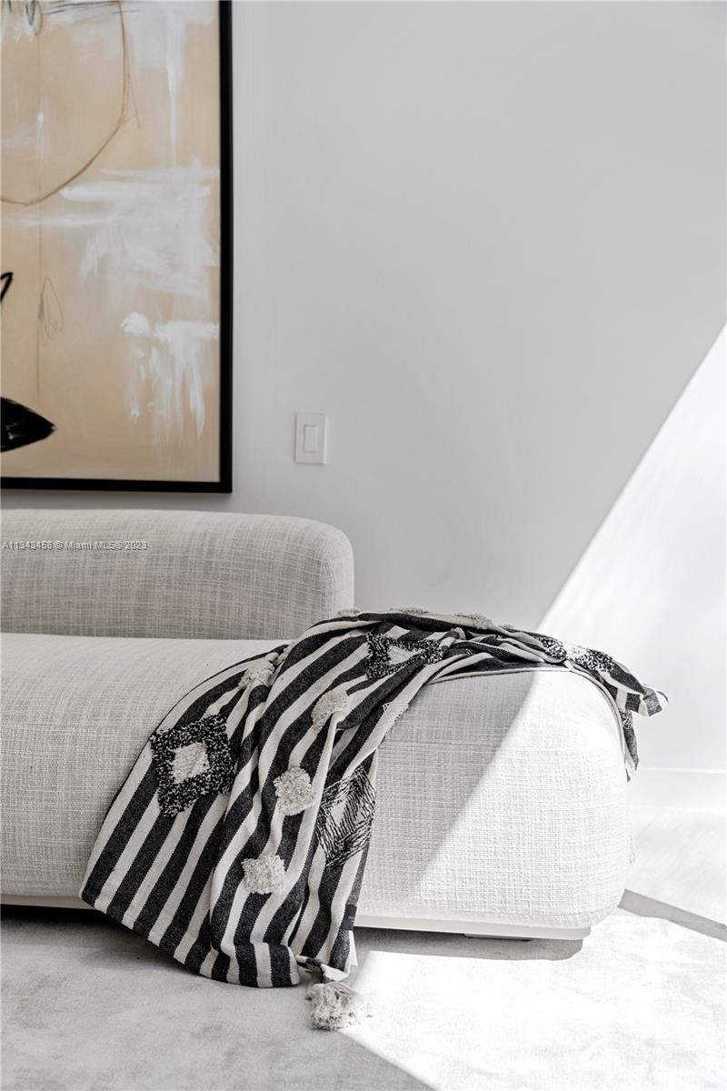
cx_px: 364
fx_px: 1287
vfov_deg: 45.9
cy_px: 546
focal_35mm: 42
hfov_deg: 31.5
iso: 100
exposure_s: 1/200
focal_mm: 42.5
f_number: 3.5
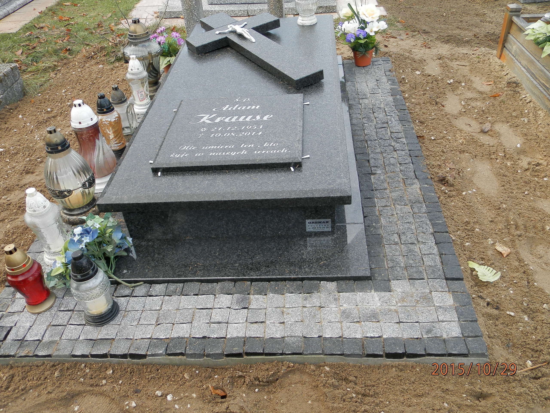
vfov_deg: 45.4
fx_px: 493
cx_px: 275
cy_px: 206
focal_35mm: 31
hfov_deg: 58.4
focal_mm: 5.5
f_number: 3.2
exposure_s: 1/80
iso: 80
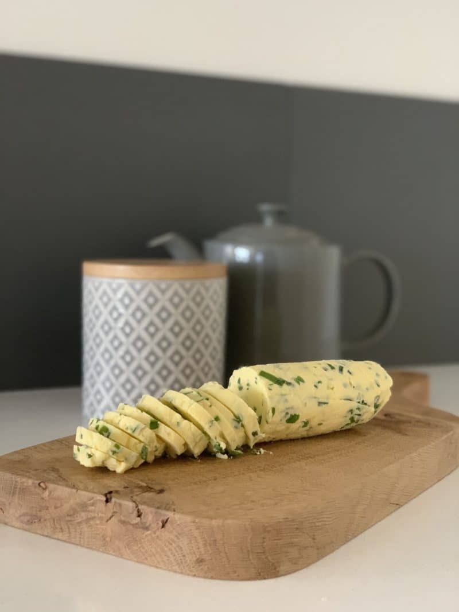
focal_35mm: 52
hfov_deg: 28.0
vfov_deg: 36.8
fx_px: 920
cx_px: 230
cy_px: 306
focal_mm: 6
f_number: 2.4
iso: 400
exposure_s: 1/50
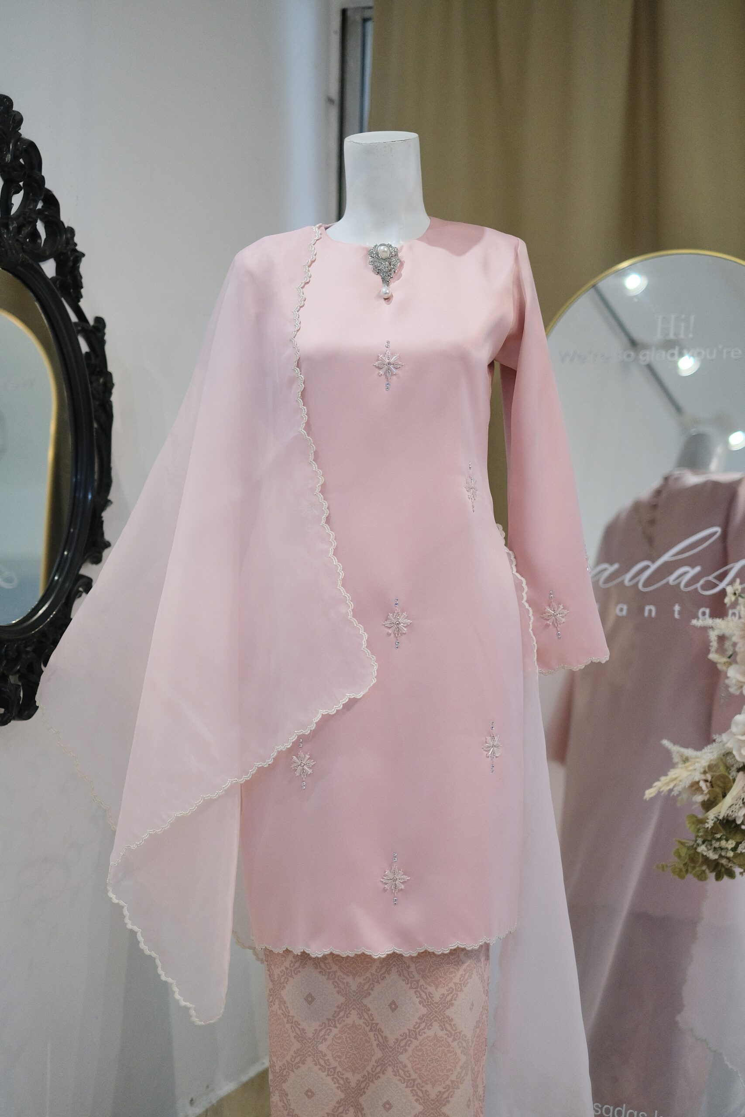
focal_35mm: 53
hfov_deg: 25.5
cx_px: 372
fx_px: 1645
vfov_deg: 37.5
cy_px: 558
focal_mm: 35
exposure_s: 1/1400
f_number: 1.4
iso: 1250
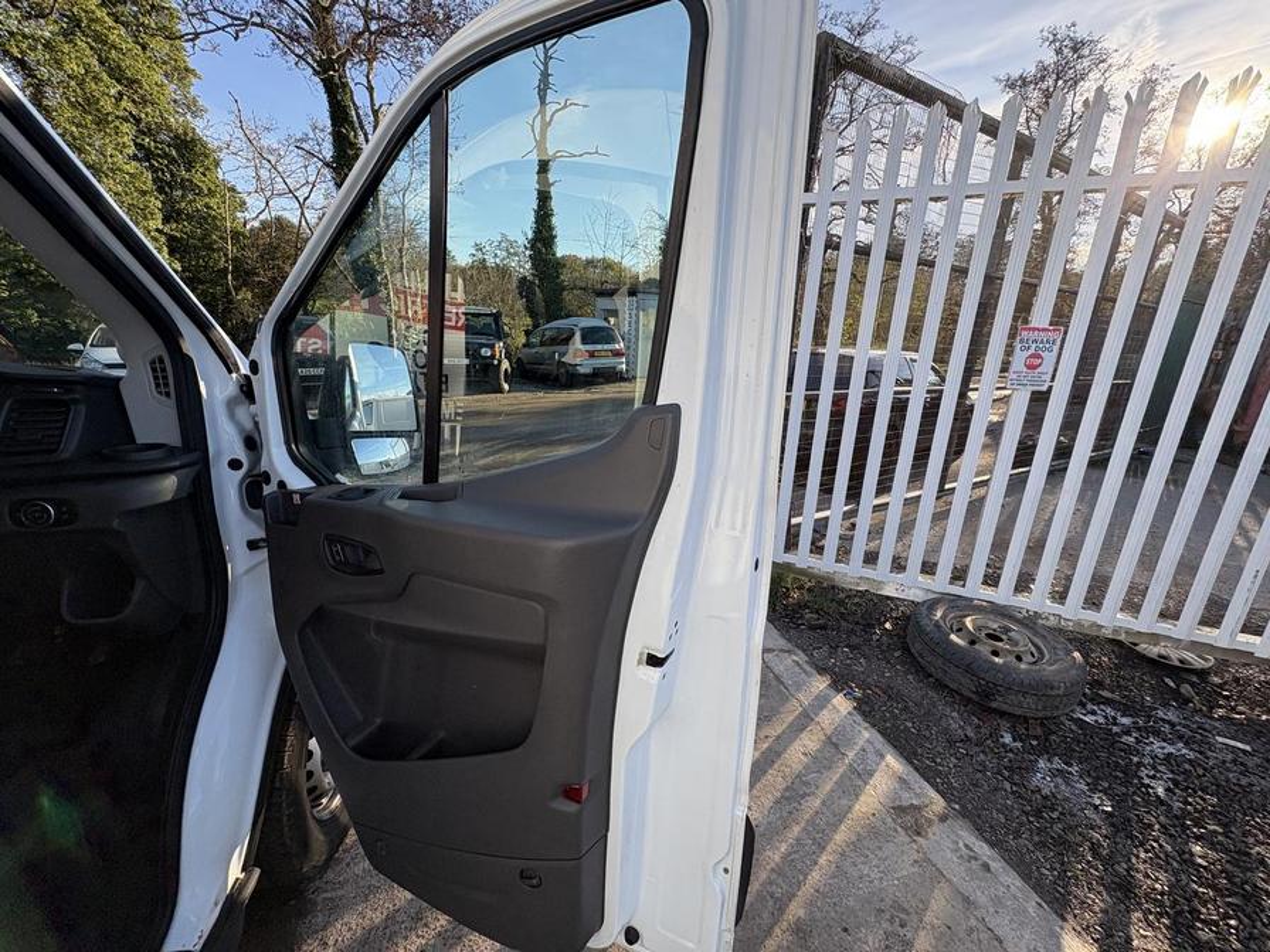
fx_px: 514
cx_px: 635
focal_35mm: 14
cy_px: 476
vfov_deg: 85.7
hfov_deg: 102.1
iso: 40
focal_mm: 2.22
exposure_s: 1/482
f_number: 2.2
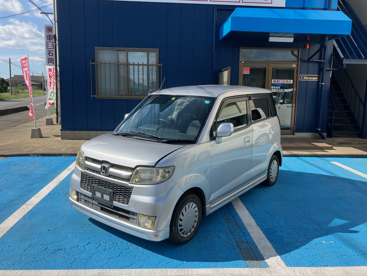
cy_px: 138
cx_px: 184
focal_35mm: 28
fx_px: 297
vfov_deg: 49.7
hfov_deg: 63.4
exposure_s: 1/1675
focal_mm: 3.99
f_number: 1.8
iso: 32
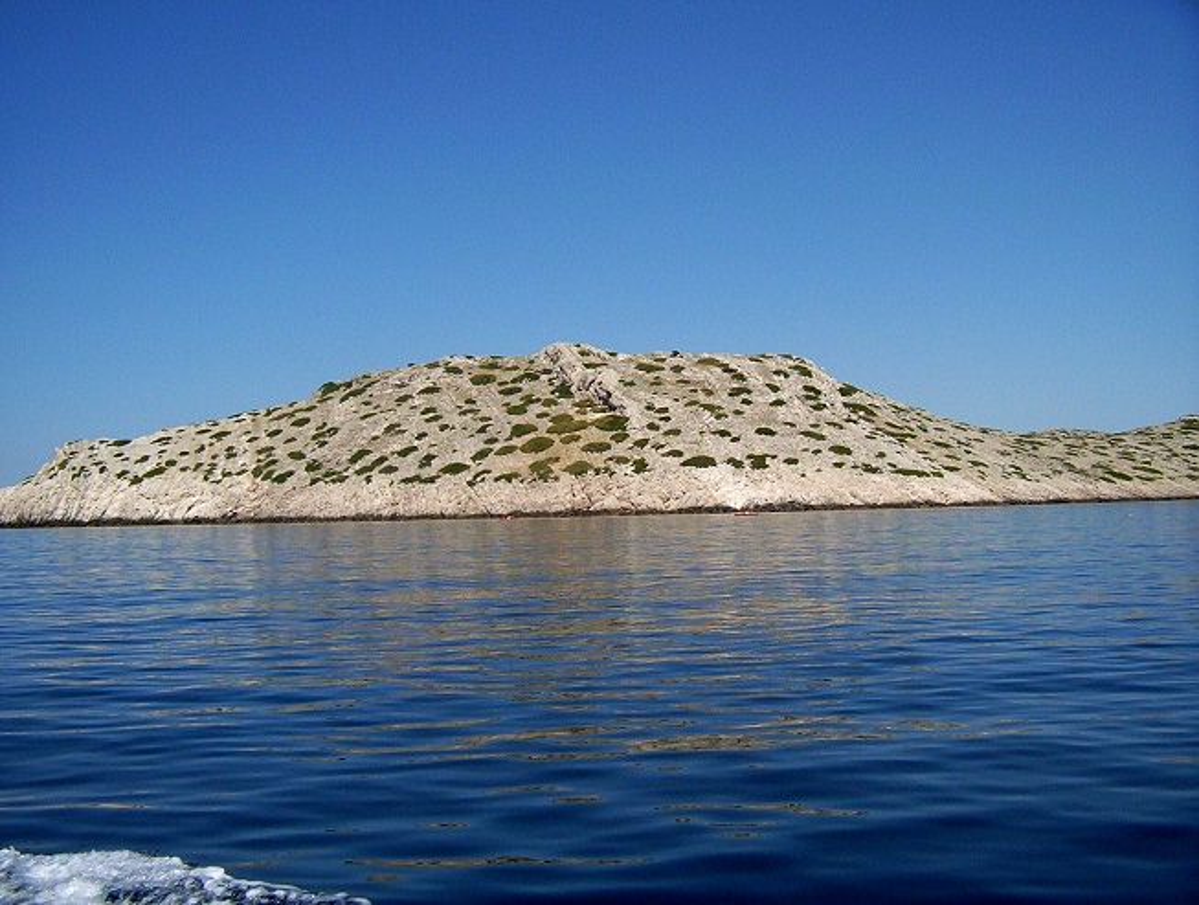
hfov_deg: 47.8
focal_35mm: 39
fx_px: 1354
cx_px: 600
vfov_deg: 37.0
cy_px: 452
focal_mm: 5.26
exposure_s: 1/3012
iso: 100
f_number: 3.84
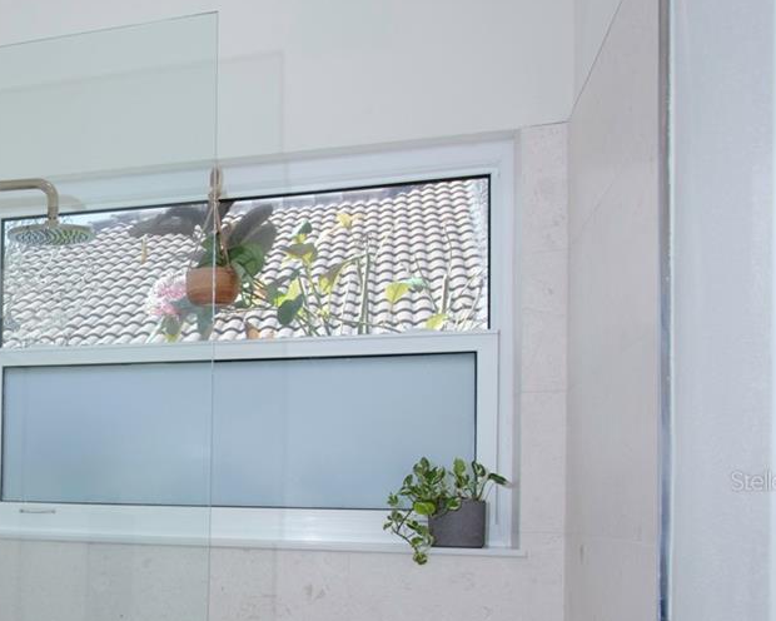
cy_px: 481
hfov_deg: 33.0
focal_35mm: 46
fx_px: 1056
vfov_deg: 32.0
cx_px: -159
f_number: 6.3
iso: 400
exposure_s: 1/320
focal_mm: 19
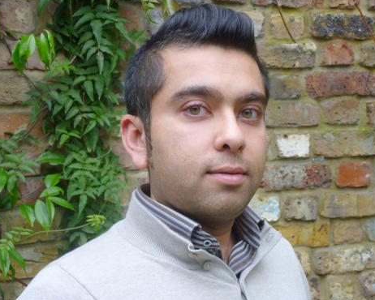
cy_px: 150
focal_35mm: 75
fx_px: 833
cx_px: 186
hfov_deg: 25.4
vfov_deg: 20.4
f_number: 4.8
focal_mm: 12.7
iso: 400
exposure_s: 1/40
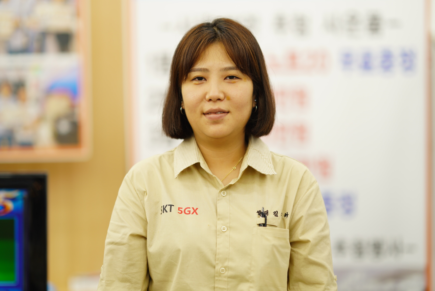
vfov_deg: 16.1
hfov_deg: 23.9
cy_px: 146
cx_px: 218
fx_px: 1028
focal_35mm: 85
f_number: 1.4
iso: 100
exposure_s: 1/125
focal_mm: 85
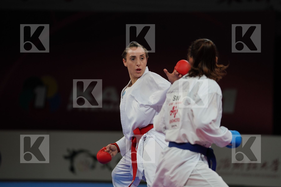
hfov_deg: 10.3
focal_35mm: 200
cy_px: 94
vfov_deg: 6.9
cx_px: 140
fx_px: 1561
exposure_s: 1/1000
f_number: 2.8
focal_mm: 200
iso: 1000
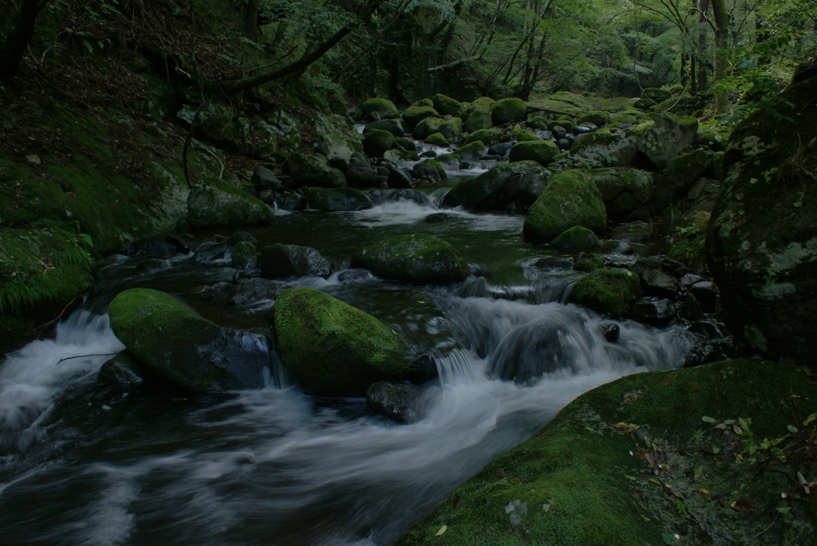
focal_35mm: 27
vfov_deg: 48.0
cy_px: 273
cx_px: 408
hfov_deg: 67.3
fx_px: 613
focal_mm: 18
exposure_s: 1/6
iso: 100
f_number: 8
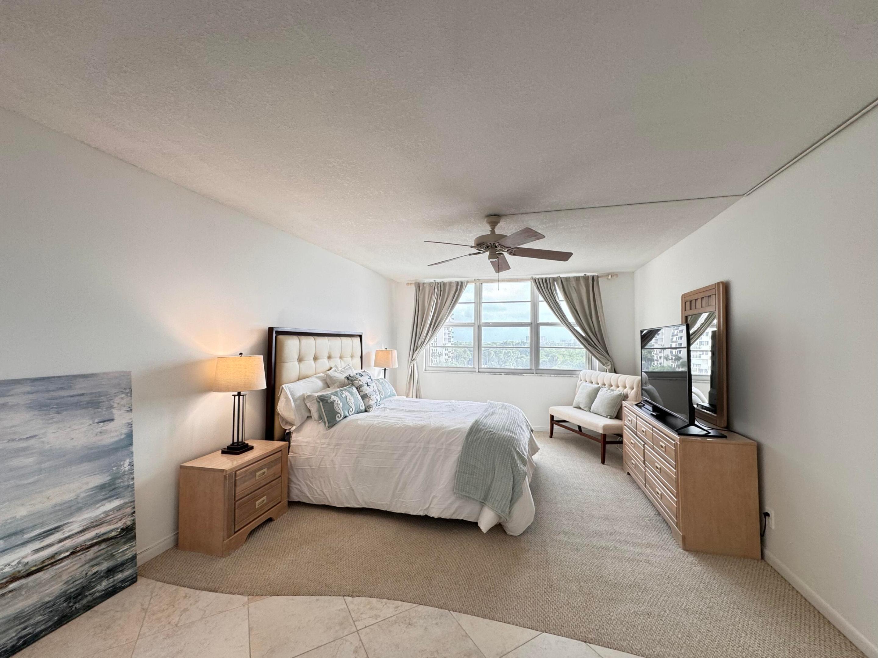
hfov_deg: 102.1
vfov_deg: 85.7
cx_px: 439
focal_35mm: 14
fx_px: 355
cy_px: 329
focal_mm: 2.22
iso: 125
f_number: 2.2
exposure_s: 1/120
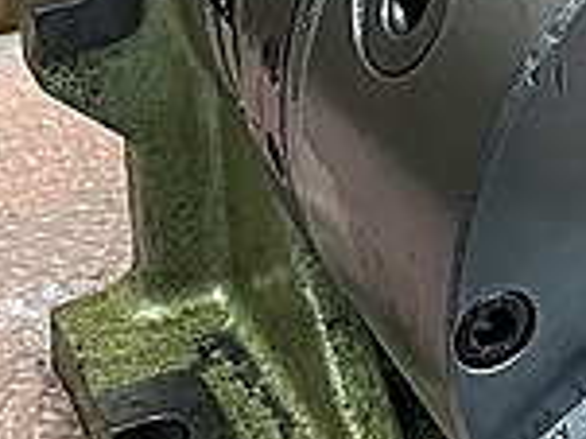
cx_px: 539
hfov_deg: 17.6
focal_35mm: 110
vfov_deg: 12.8
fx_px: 1861
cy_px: -214
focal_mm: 5.1
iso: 160
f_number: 1.6
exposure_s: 1/50
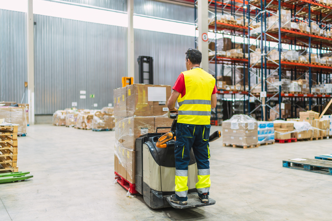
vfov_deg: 37.9
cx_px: 166
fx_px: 323
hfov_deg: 54.4
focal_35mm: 35
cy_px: 110
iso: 500
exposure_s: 1/250
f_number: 1.4
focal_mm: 35
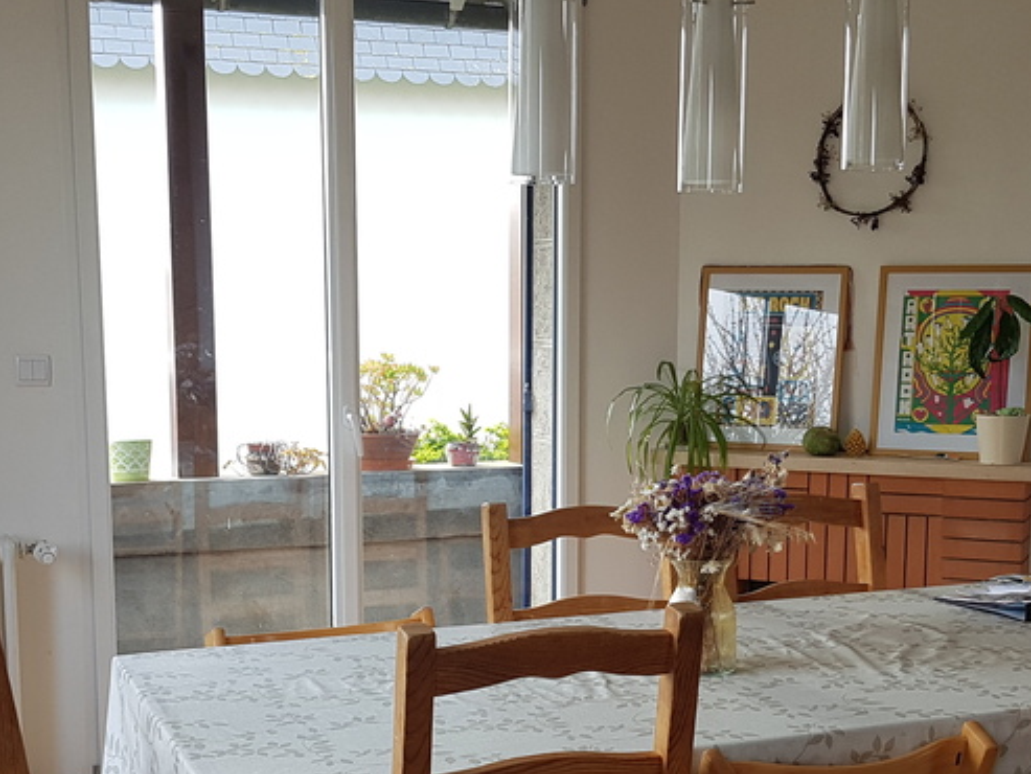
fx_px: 1609
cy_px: 531
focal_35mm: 54
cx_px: 494
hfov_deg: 35.5
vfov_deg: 26.8
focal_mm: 4.2
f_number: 1.7
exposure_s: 1/134
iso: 50
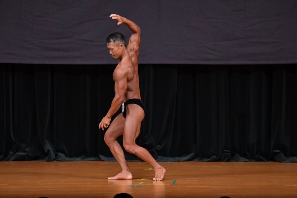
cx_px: 148
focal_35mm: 285
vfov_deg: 4.8
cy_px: 99
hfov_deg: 7.2
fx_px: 2350
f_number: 5.6
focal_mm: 190
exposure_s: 1/400
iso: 4000
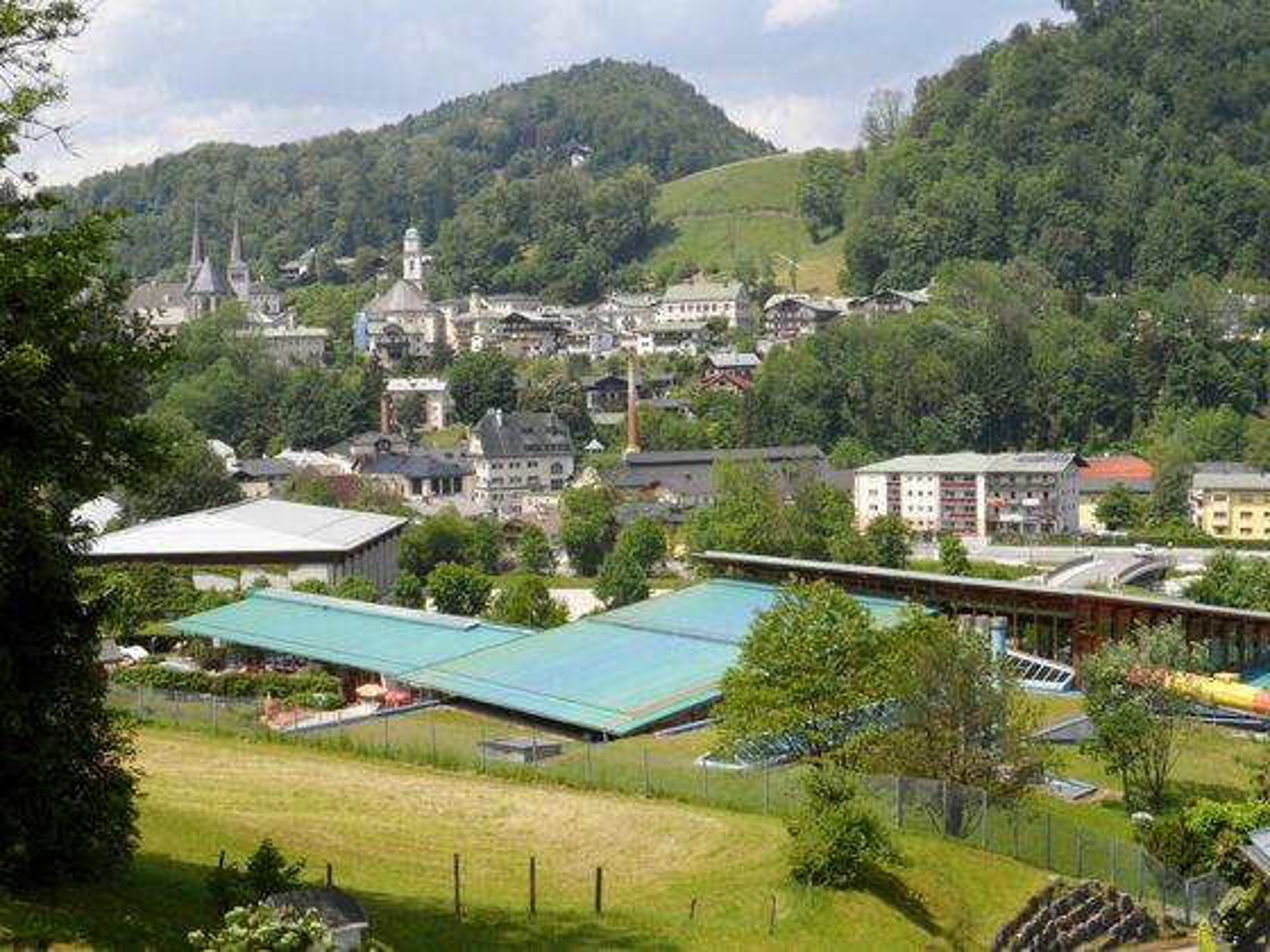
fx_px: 1944
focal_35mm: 53
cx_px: 635
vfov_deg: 27.5
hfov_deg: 36.2
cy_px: 476
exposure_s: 1/500
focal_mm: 8.7
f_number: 4
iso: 80
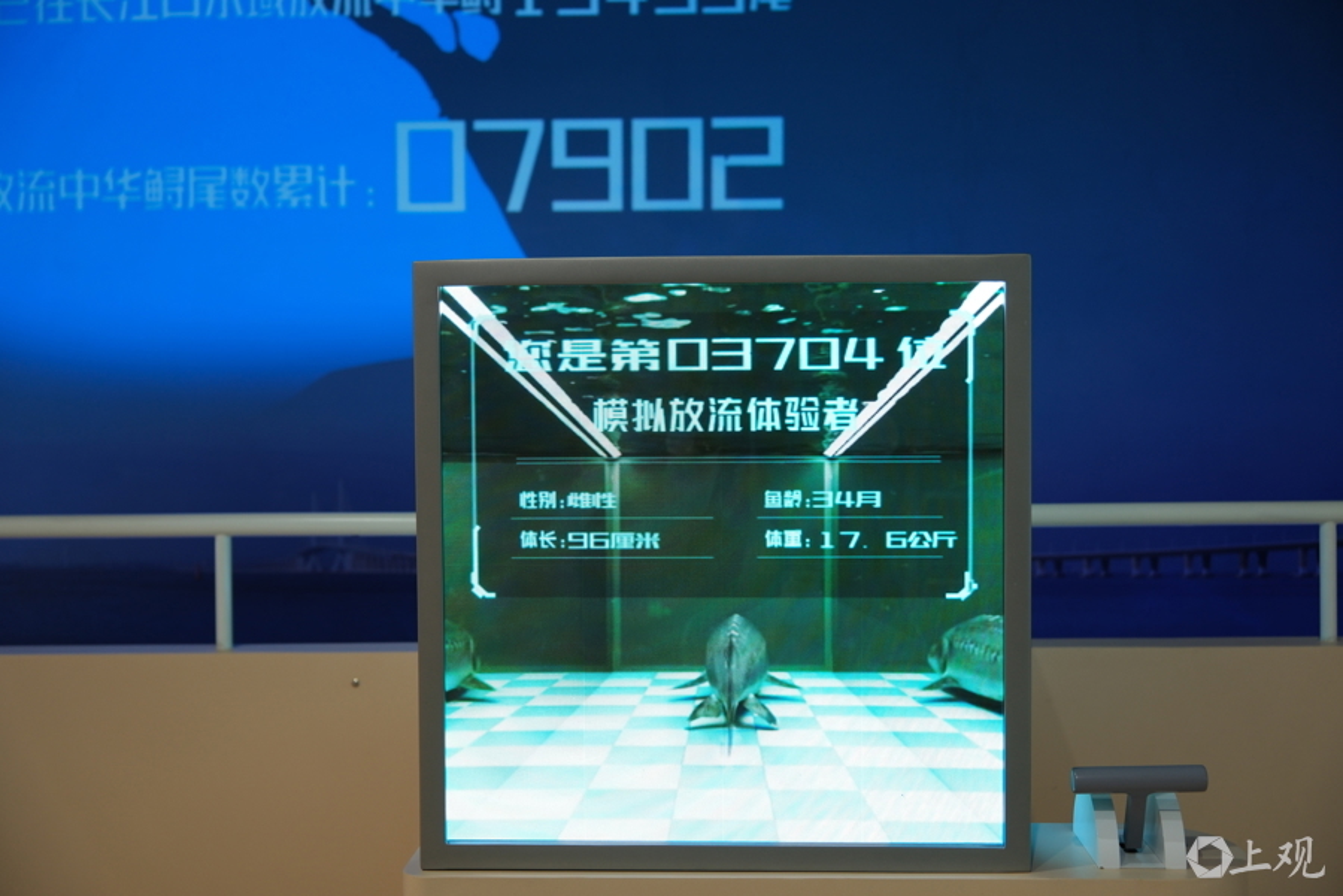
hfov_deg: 47.4
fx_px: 1529
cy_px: 448
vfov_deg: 32.6
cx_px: 672
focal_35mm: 41
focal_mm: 27.2
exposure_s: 1/40
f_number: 2.8
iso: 250
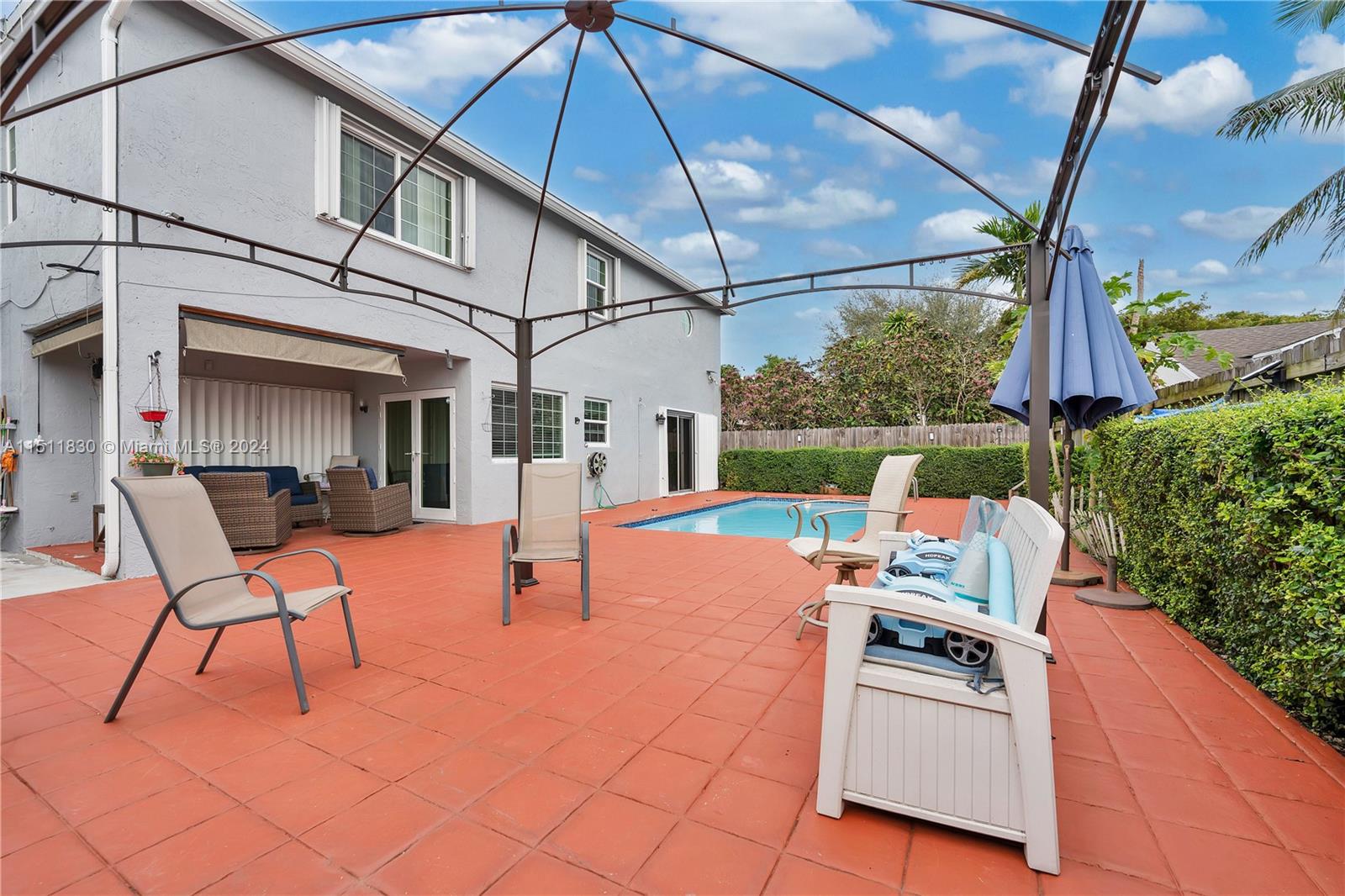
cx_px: 672
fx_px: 523
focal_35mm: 14
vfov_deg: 81.2
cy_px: 448
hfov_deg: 104.3
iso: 100
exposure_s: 1/320
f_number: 5
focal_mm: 14
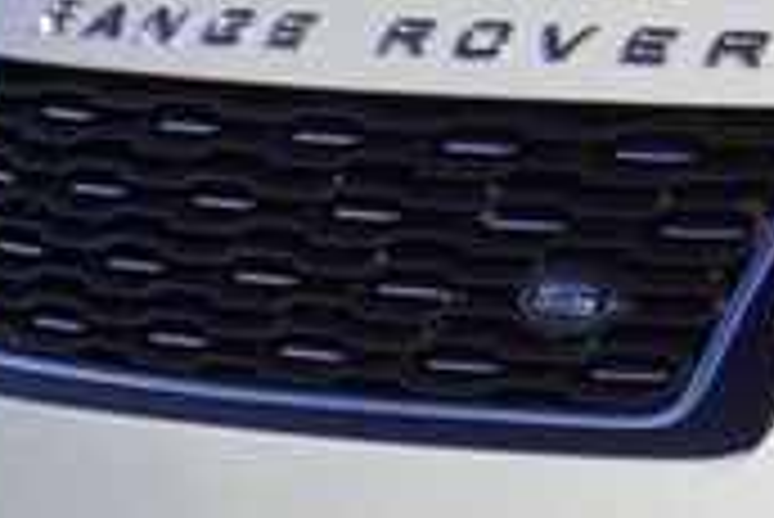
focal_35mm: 295
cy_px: 239
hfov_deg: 6.6
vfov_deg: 4.7
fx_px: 6347
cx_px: 1804
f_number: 11
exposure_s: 1/250
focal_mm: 33
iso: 100
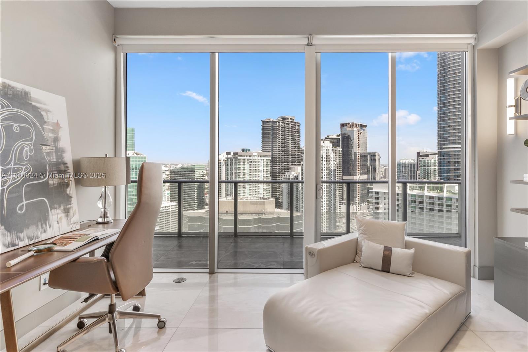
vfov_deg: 67.4
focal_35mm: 18
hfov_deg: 90.0
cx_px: 264
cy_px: 176
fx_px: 264
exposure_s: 1/320
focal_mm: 18
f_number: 7.1
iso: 320
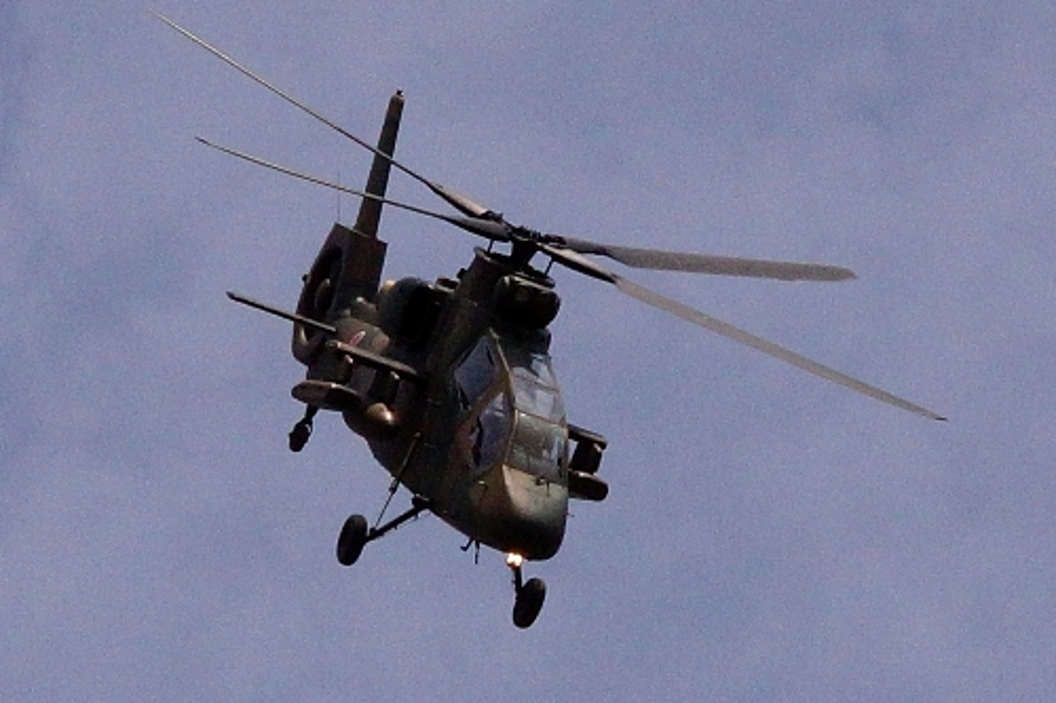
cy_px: 352
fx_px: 6158
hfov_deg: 9.8
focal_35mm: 210
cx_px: 528
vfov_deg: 6.5
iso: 800
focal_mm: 70
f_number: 13
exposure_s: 1/2500
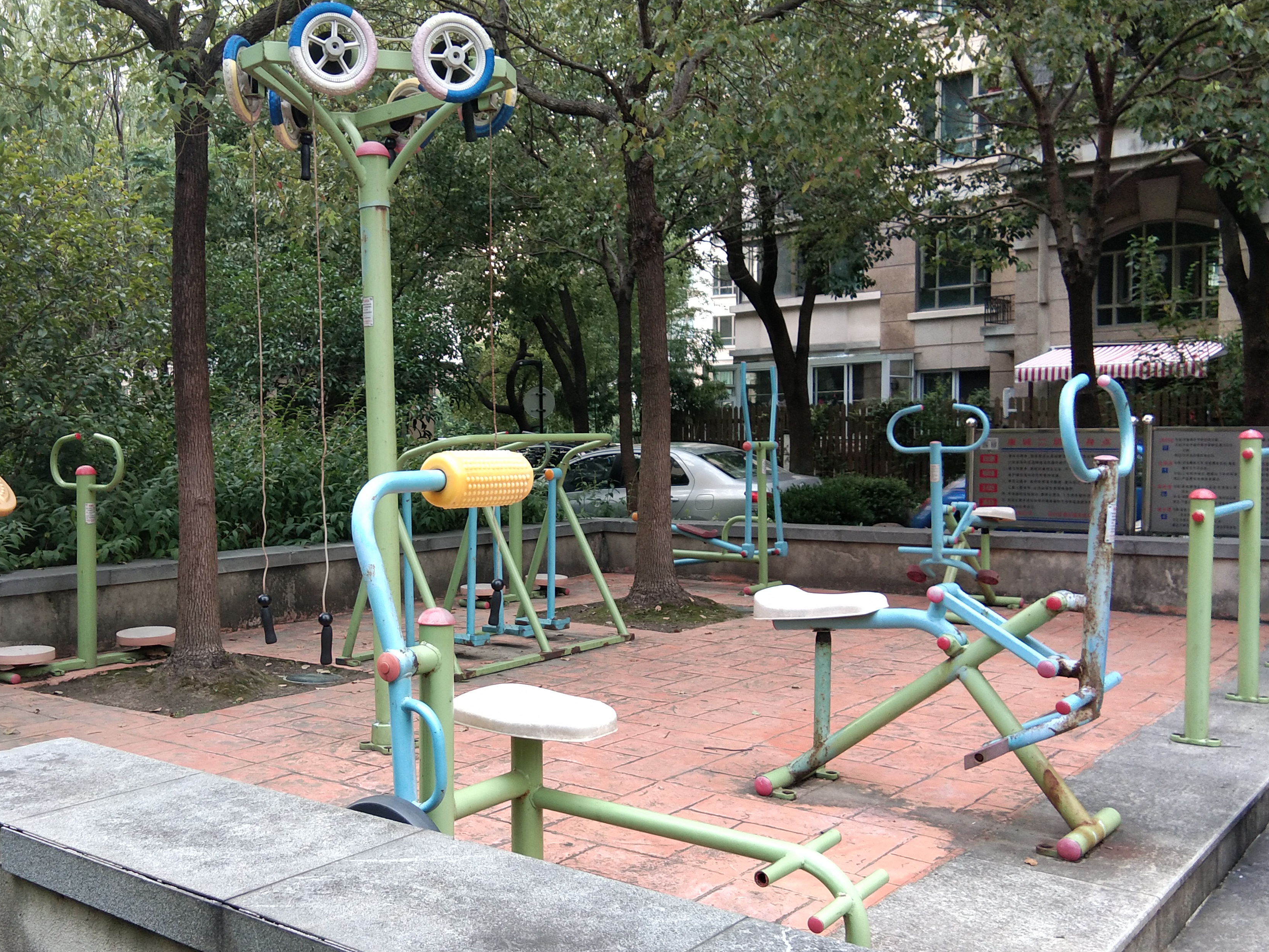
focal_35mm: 39
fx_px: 1430
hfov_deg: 47.6
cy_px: 515
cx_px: 501
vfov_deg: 36.8
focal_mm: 3.69
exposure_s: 1/50
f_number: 2.2
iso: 160
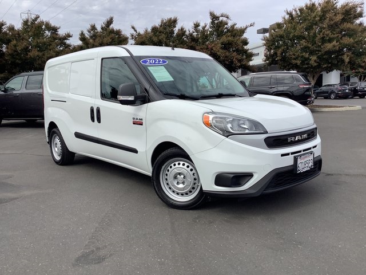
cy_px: 138
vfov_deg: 45.4
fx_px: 328
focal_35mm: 31
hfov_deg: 58.4
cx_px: 183
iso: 25
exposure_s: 1/1698
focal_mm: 3.3
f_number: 2.4
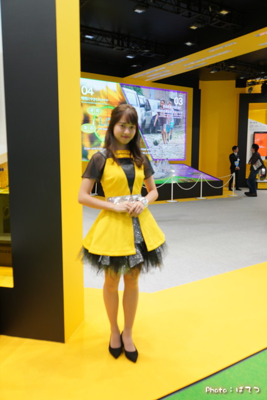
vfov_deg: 61.9
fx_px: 334
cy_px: 200
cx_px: 134
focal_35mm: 30
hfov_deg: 43.6
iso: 160
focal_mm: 20
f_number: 3.5
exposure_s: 1/30
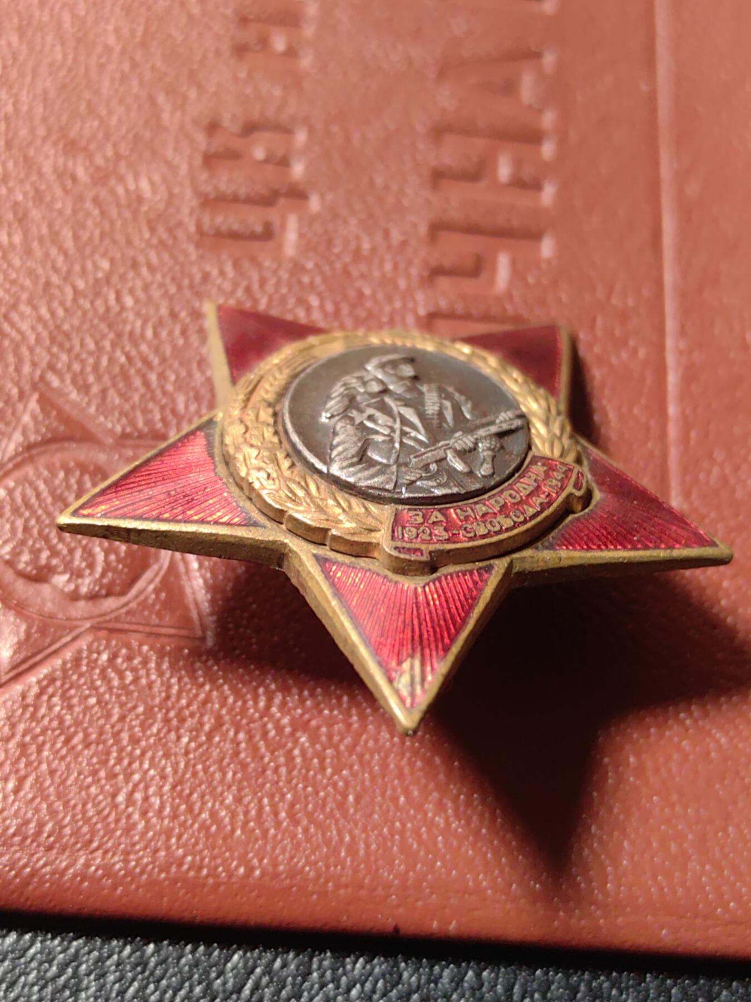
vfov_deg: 37.5
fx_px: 1475
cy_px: 501
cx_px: 376
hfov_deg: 28.6
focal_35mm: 51
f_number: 2
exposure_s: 1/50
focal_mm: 5.75
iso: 125
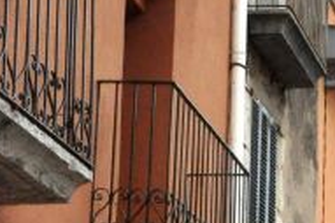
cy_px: 302
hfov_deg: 11.1
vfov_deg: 7.6
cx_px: 521
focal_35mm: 177
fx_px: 1646
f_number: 16
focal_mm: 22
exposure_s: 1/200
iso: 2000
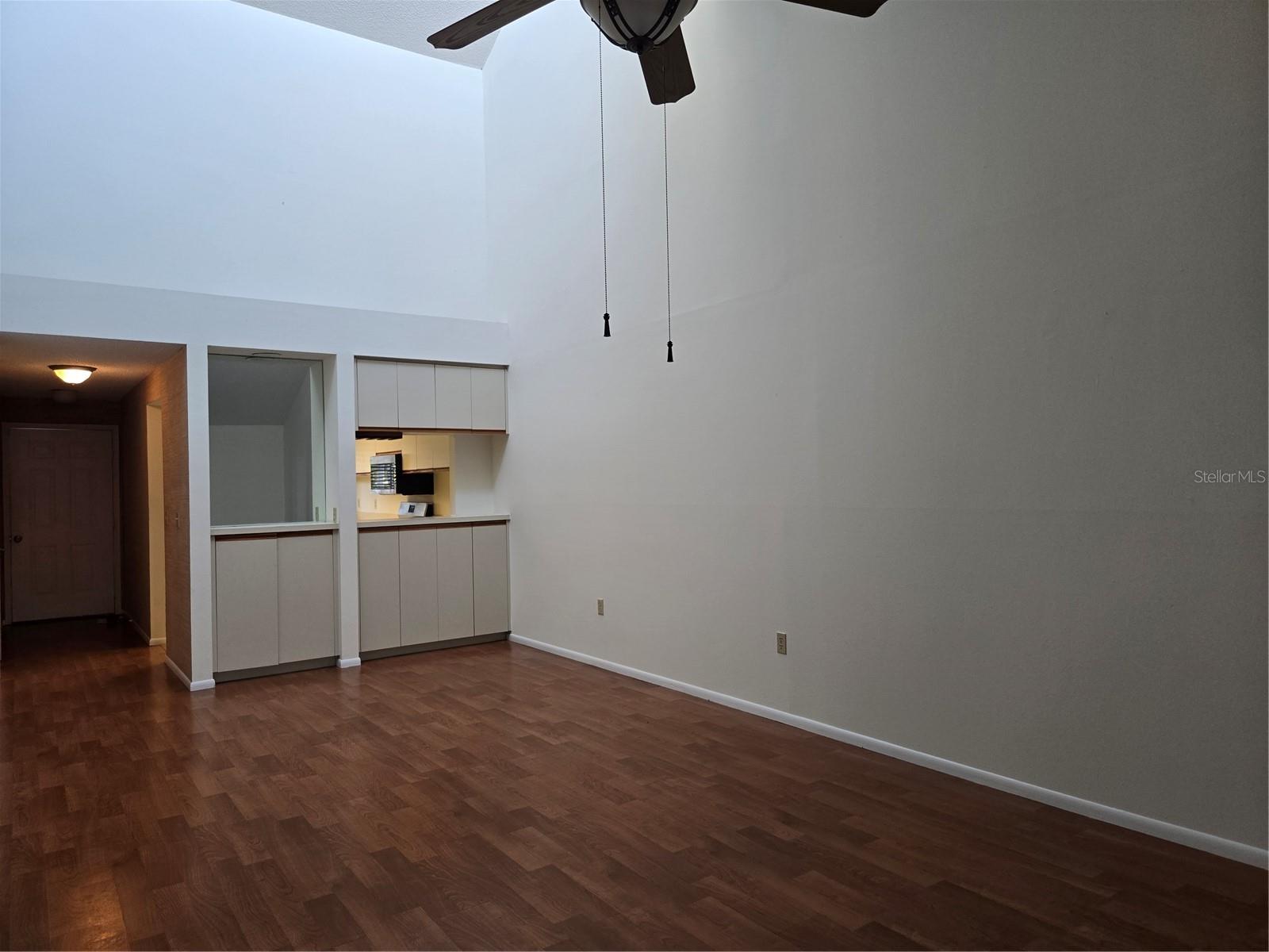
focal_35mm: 23
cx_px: 634
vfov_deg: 58.9
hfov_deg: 73.9
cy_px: 476
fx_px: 843
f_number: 1.8
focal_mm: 5.4
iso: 125
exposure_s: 1/120
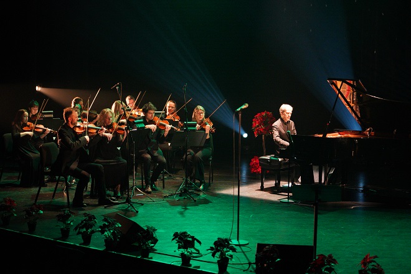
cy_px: 137
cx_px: 206
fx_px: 799
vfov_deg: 19.5
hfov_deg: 28.8
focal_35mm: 70
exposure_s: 1/125
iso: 12800
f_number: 2.8
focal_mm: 70
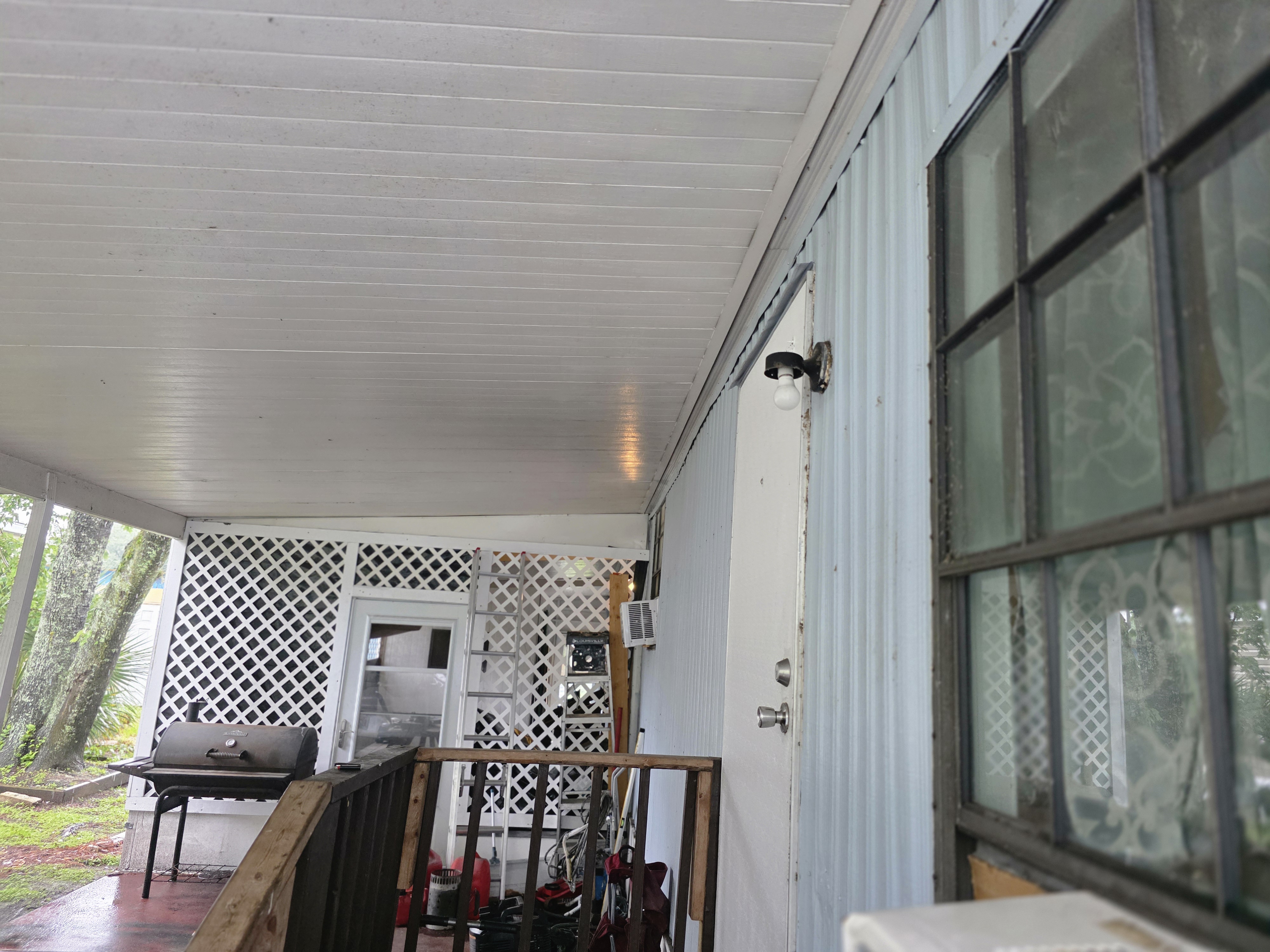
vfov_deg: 58.9
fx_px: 844
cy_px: 476
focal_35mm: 23
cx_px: 635
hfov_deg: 73.9
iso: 640
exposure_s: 1/120
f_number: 1.7
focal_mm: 6.3
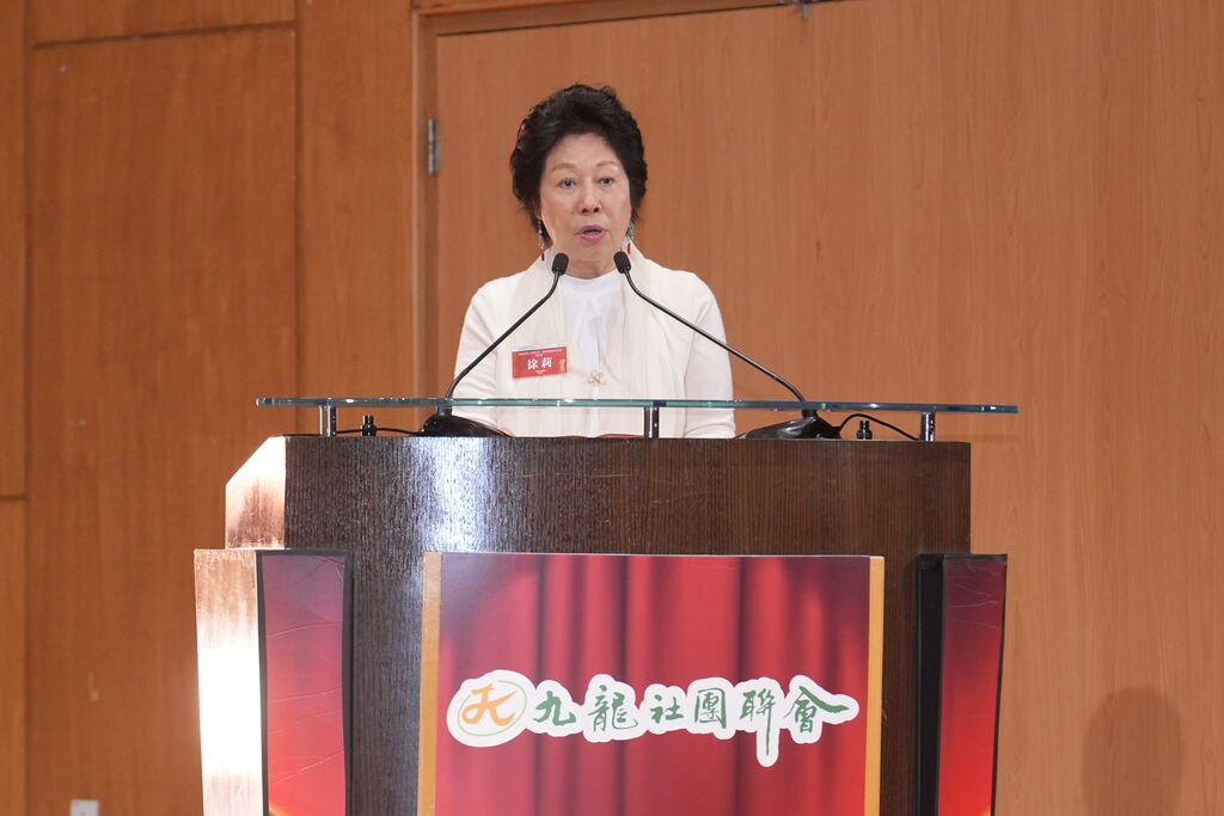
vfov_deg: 6.5
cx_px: 612
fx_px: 7175
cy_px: 408
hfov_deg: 9.8
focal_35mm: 211
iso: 2500
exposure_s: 1/250
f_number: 5
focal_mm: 141
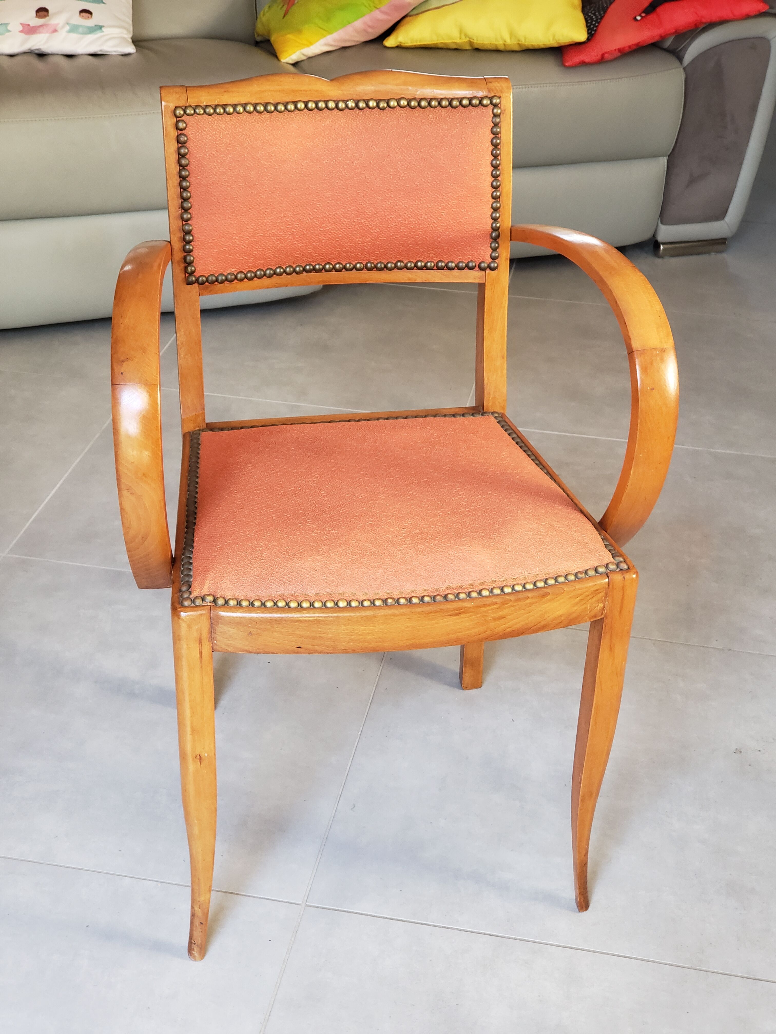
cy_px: 517
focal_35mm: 52
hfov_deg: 28.0
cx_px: 388
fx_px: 1554
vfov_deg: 36.8
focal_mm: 6
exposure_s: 1/30
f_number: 2.4
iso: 160
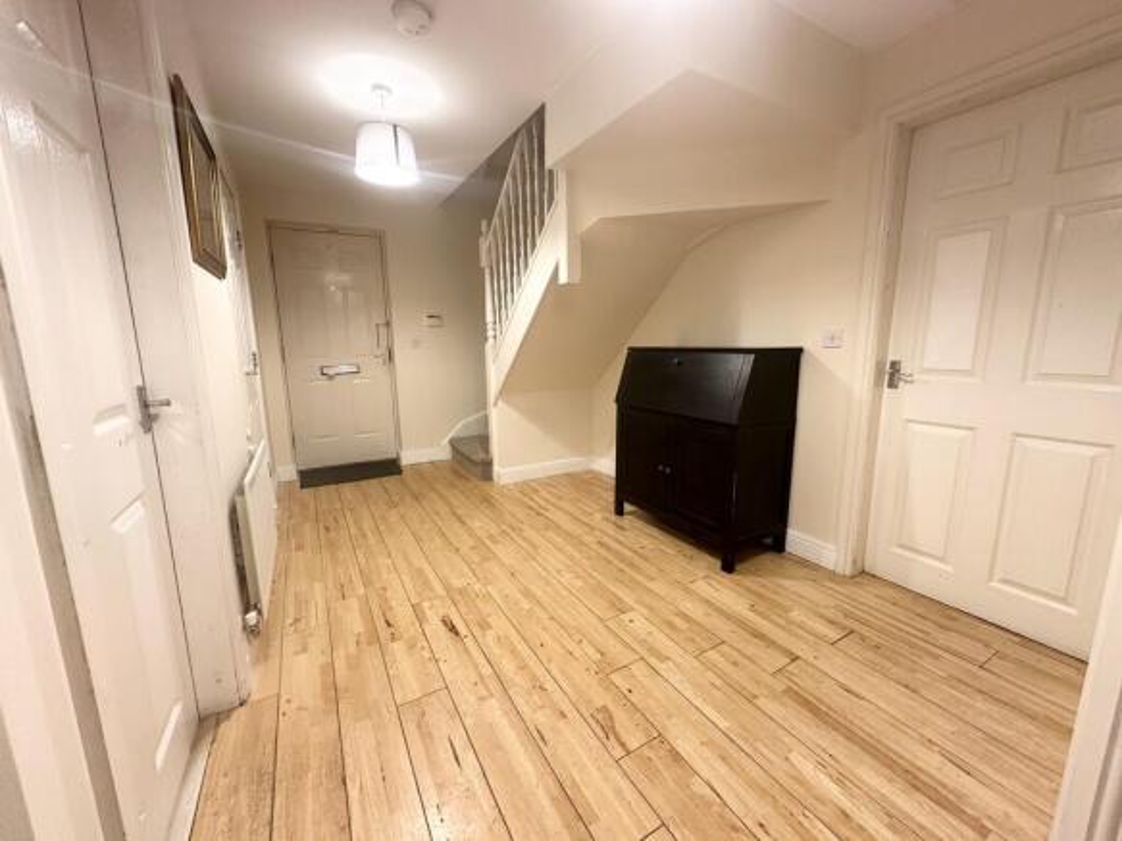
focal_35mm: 14
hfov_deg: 102.1
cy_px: 420
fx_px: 454
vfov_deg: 85.7
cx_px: 561
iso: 200
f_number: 2.2
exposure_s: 1/50
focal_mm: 2.22
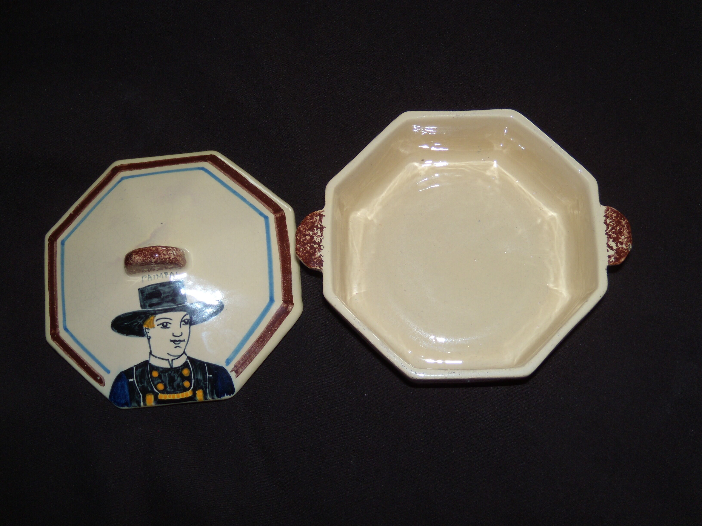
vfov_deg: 39.7
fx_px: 730
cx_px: 351
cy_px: 263
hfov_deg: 51.4
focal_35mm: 36
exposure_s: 1/50
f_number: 3.6
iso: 80
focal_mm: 6.4
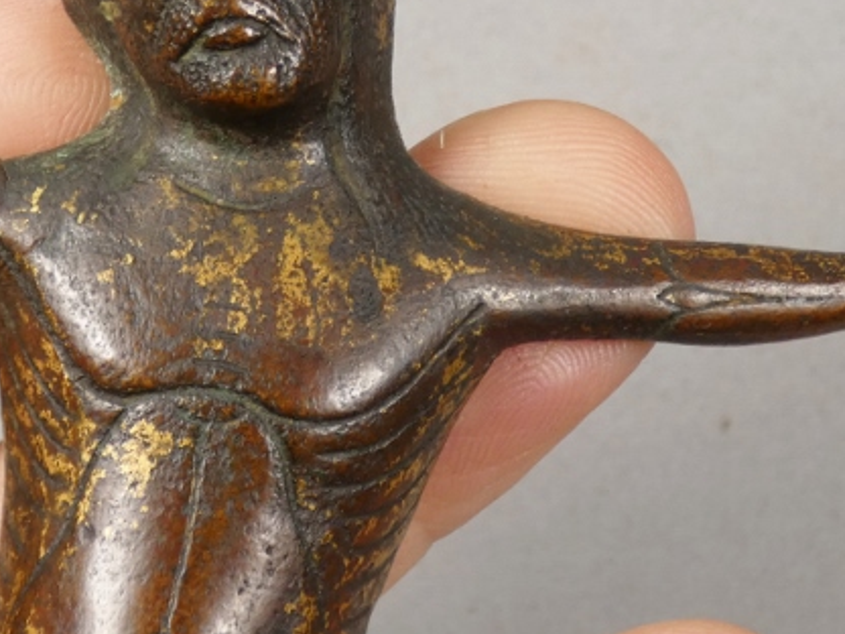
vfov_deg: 15.2
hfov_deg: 20.4
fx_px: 2343
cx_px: 349
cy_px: 22
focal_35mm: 96
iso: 80
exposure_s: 1/160
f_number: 3.6
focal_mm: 7.1
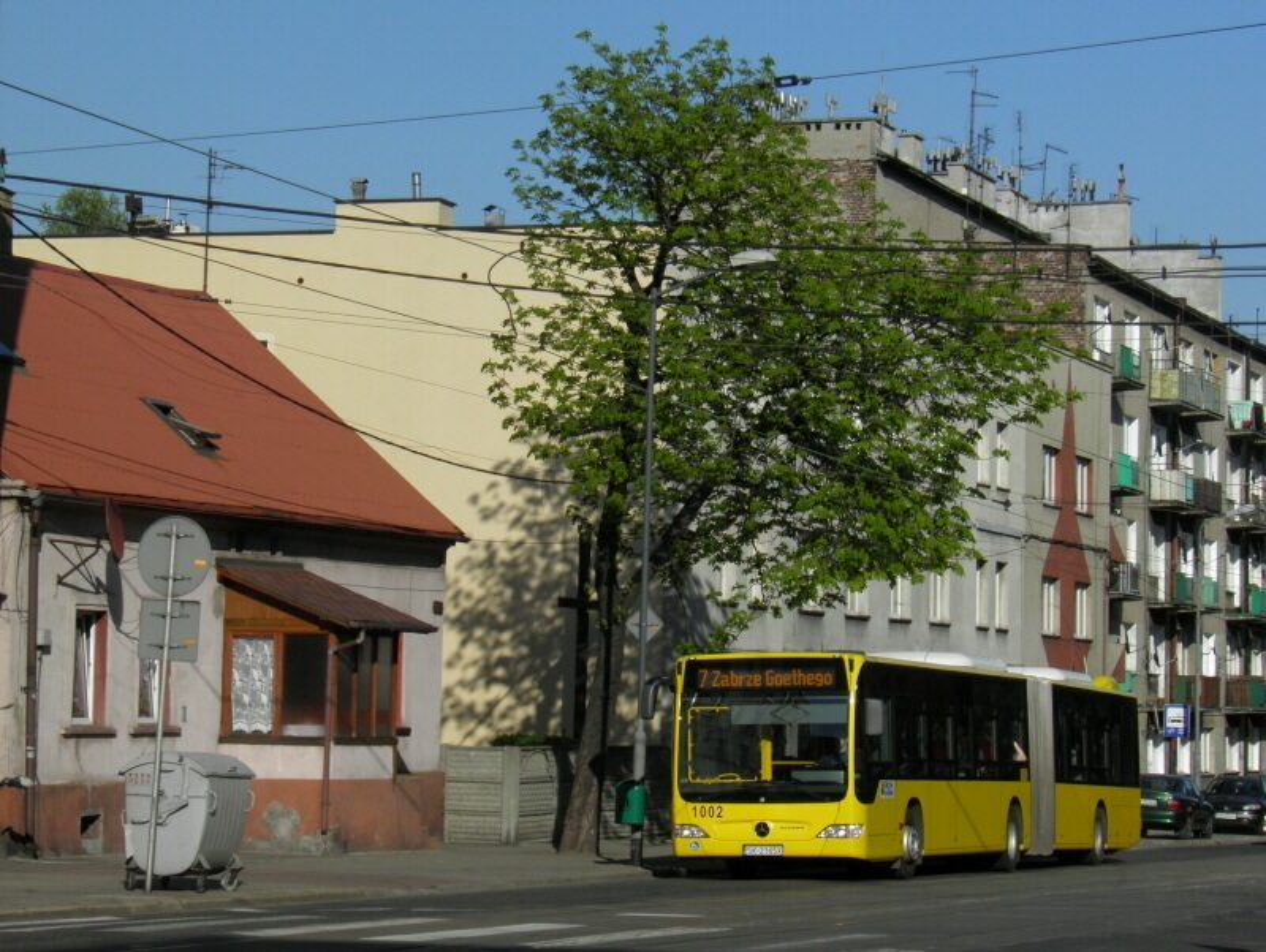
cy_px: 476
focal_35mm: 84
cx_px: 633
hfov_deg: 23.3
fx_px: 3076
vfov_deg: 17.6
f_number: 5.6
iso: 50
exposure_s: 1/500
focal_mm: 15.2
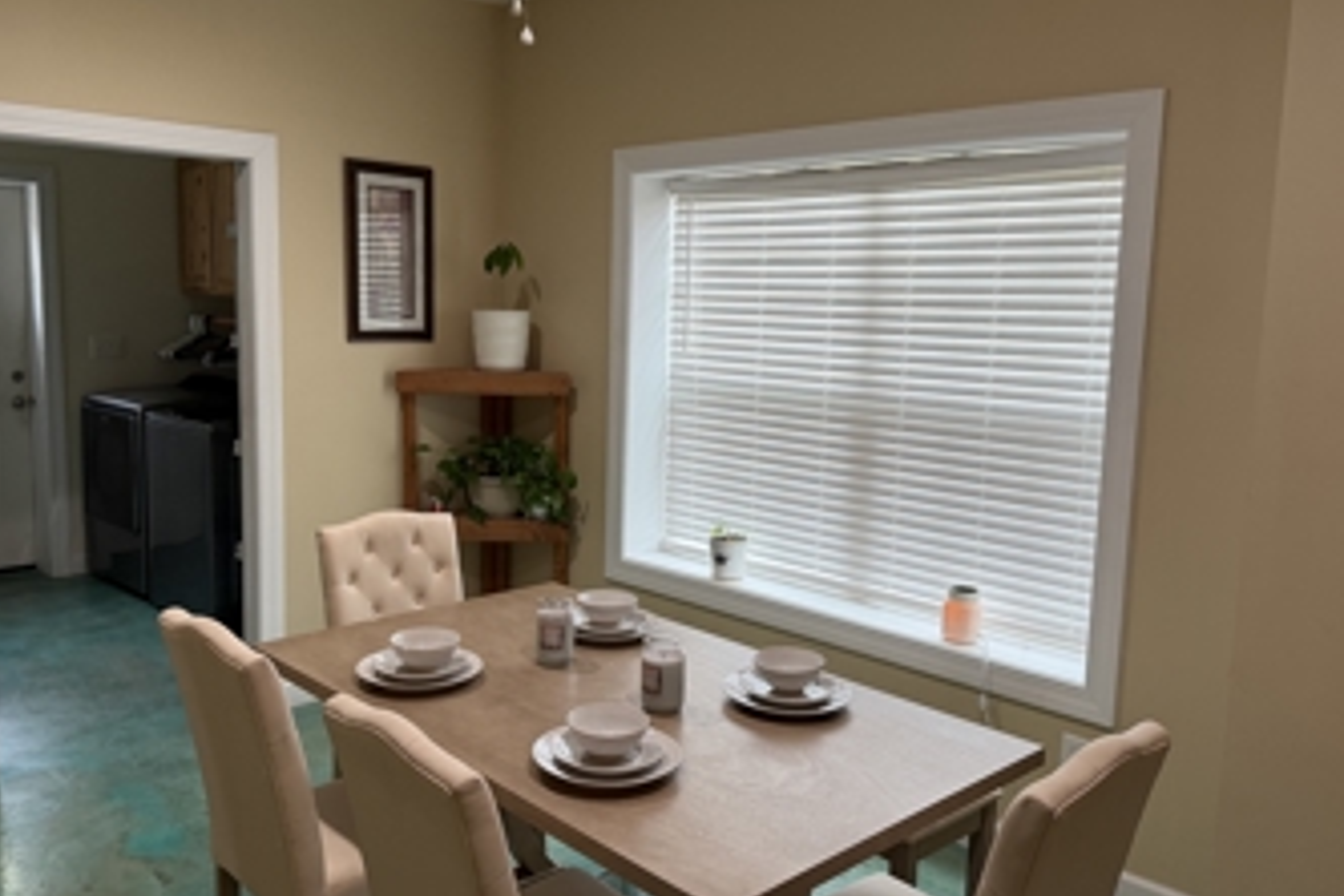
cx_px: 630
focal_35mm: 30
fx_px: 1120
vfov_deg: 43.6
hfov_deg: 61.9
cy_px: 432
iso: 200
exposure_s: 1/120
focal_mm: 6.76
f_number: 1.78
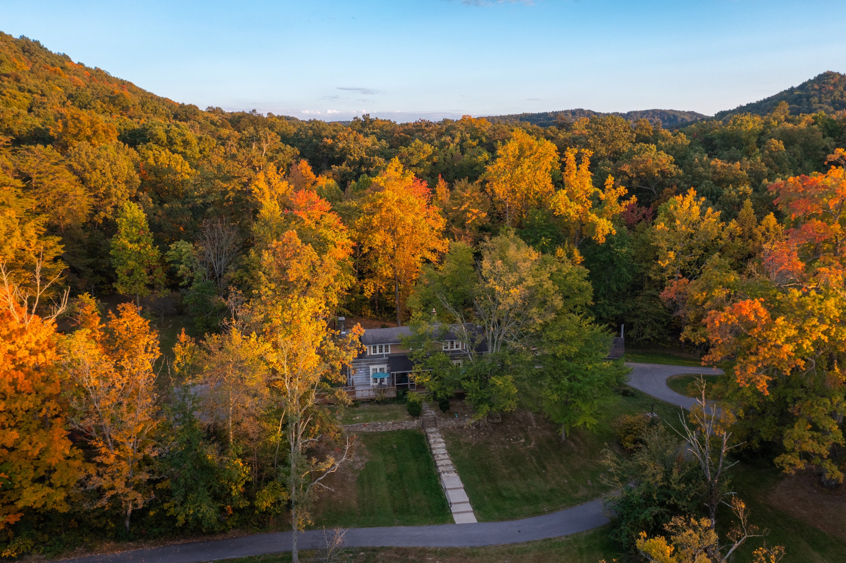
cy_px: 282
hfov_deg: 63.7
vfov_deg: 44.9
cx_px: 433
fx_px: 681
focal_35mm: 29
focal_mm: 10.26
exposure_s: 1/400
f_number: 3.2
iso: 100
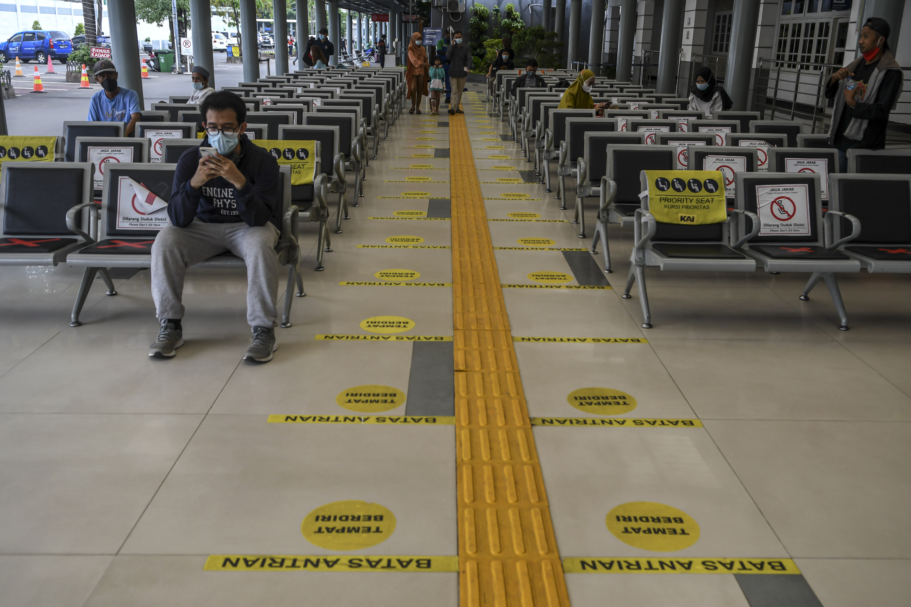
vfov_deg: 38.4
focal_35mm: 34
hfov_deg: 55.1
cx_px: 456
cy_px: 304
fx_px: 873
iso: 200
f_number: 3.5
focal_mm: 23
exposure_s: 1/320
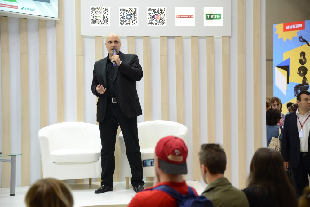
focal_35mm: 60
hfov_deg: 33.4
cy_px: 104
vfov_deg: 22.7
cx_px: 155
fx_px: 517
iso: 1600
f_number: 3.5
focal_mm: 60
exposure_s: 1/250
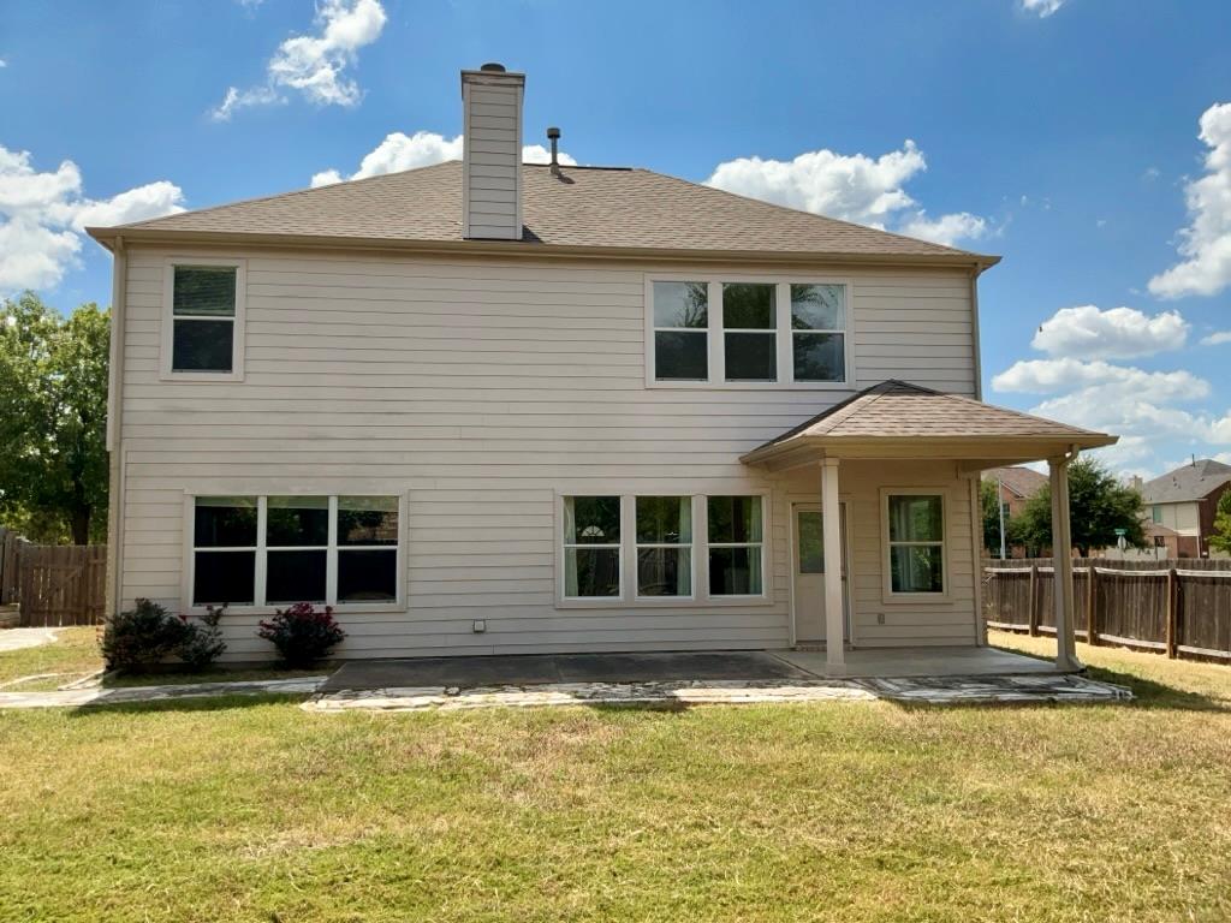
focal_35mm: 27
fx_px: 960
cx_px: 616
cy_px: 462
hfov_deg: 65.3
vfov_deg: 51.4
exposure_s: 1/1984
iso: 25
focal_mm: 3
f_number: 1.8
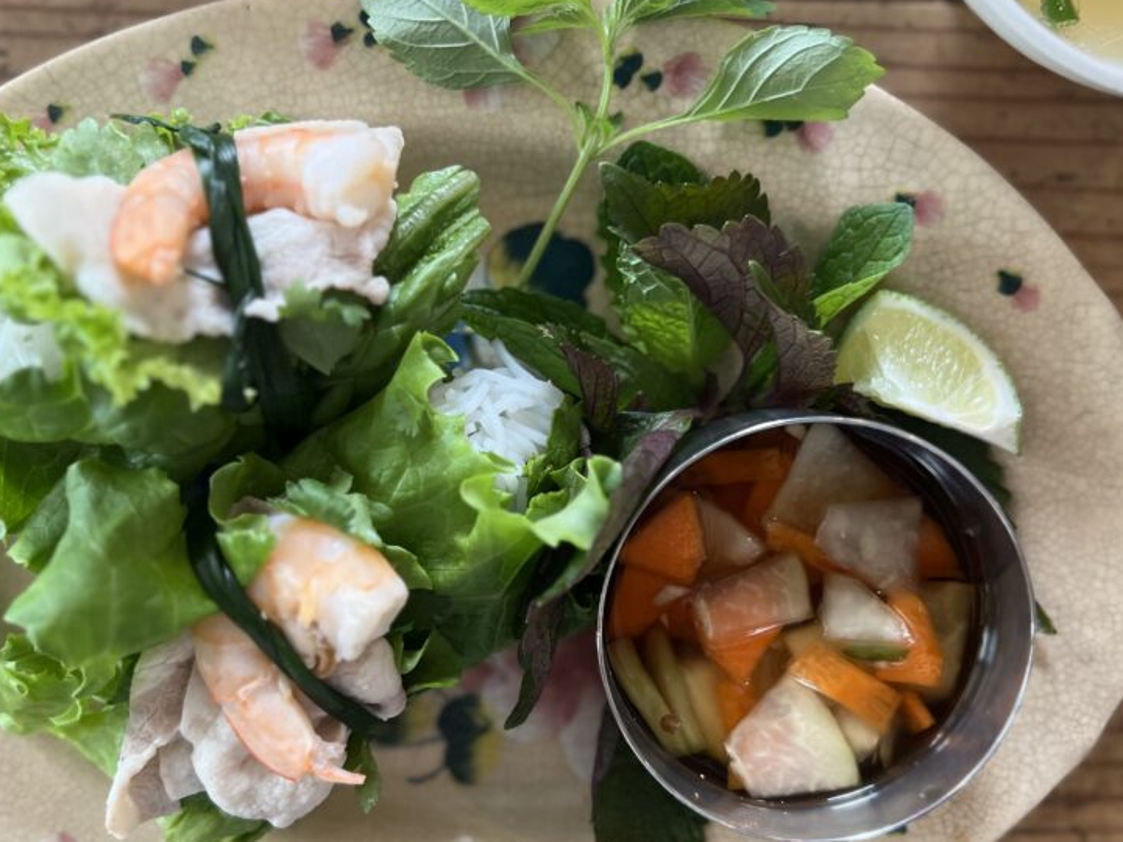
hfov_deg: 50.0
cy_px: 452
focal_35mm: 37
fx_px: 1200
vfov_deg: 38.6
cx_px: 479
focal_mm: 5.7
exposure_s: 1/60
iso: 250
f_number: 1.5
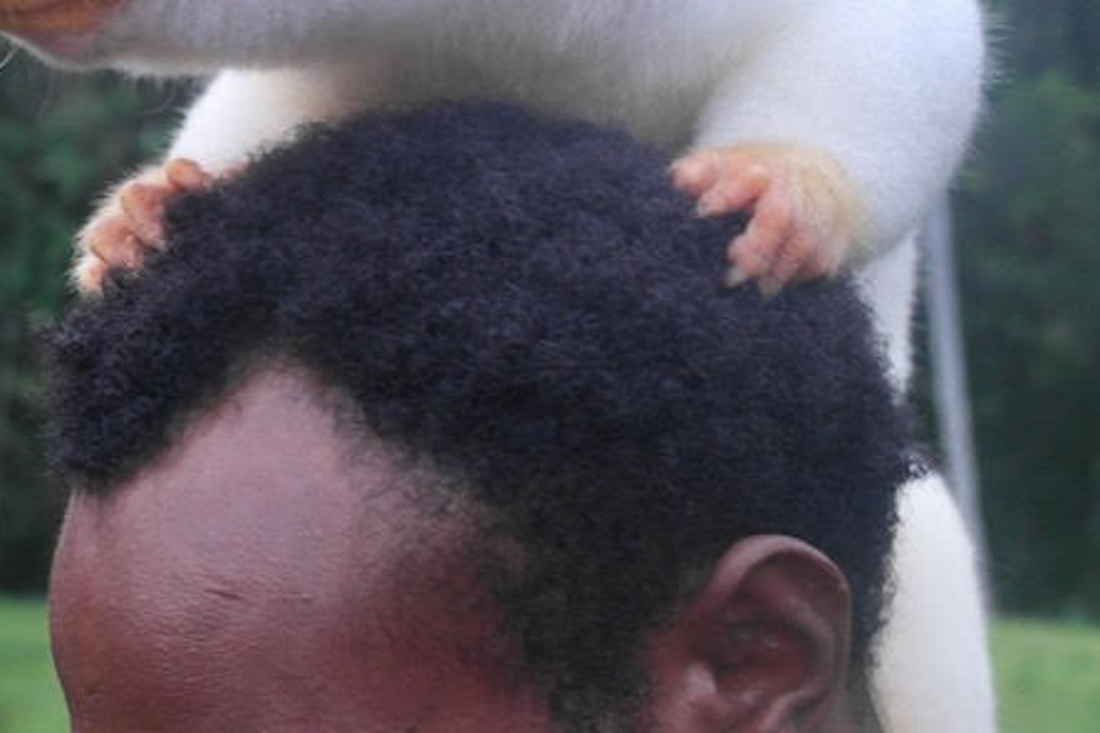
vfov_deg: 16.9
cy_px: 337
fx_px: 2475
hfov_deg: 24.7
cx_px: 243
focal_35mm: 81
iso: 400
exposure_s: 1/20
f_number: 3.5
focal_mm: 20
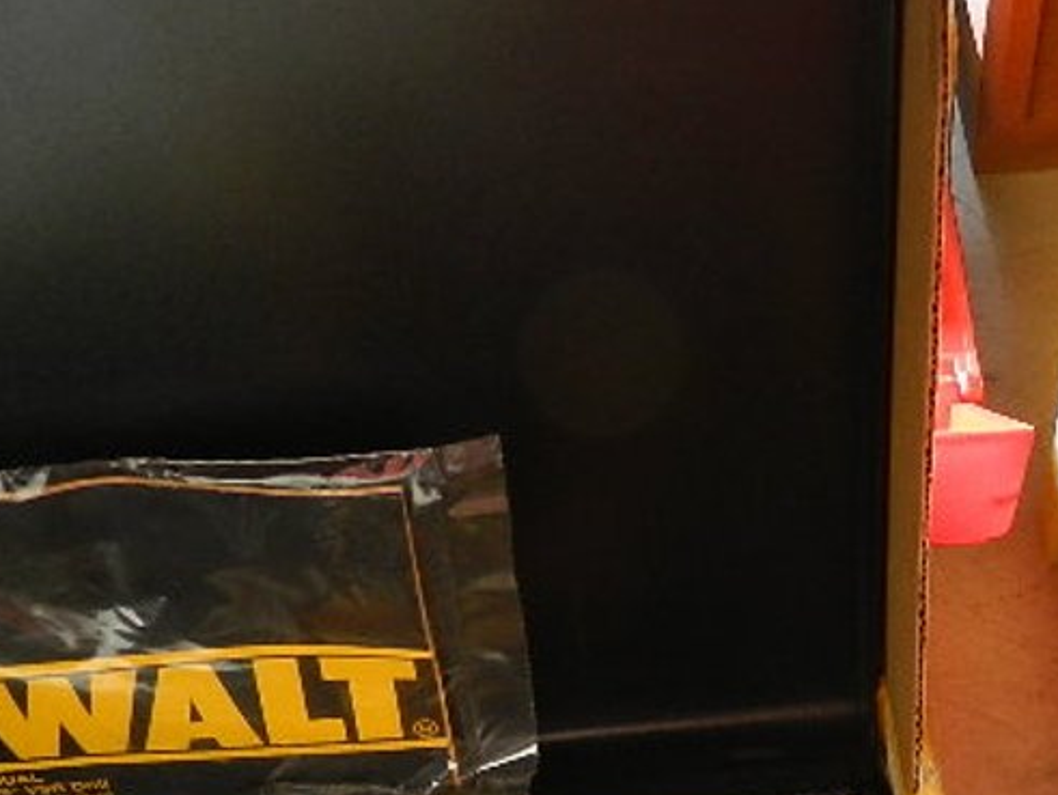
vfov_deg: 18.0
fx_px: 2355
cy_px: 1007
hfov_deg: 25.1
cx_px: 768
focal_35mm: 77
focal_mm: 4.5
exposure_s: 1/30
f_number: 3.1
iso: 110
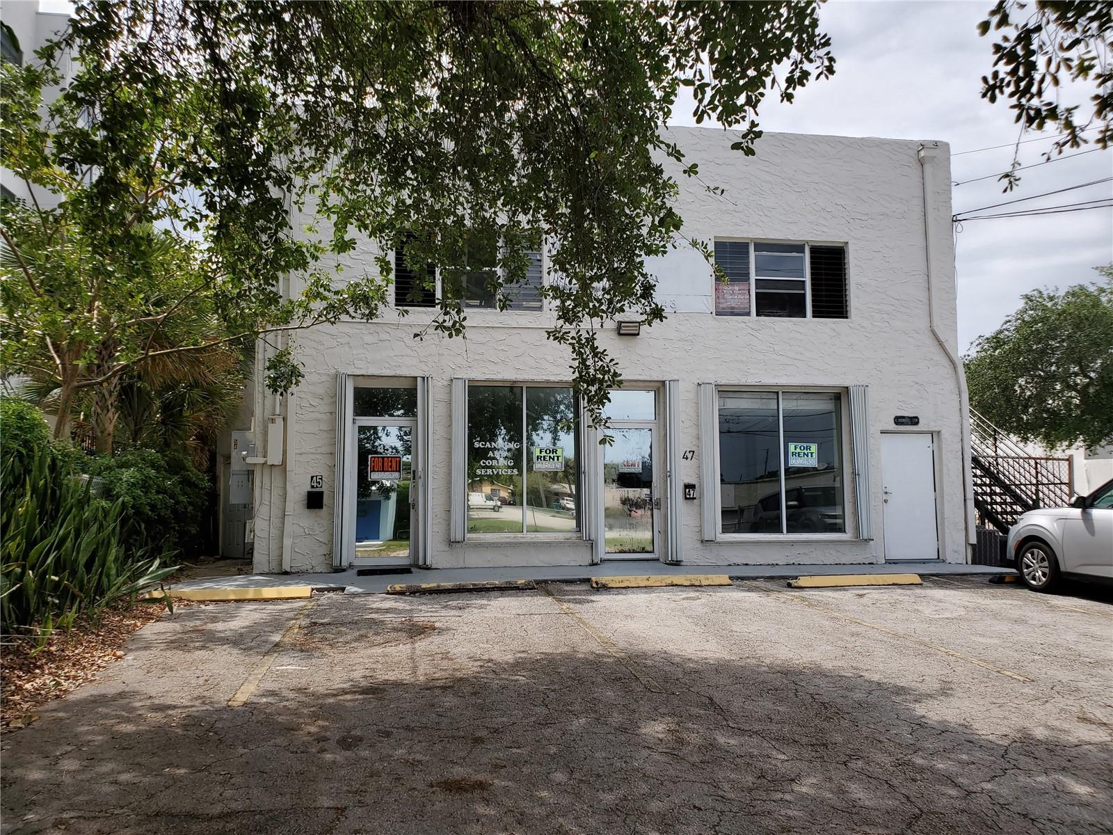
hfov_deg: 67.3
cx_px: 556
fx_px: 836
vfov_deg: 53.1
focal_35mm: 26
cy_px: 418
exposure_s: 1/1565
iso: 50
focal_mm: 4.3
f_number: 2.4
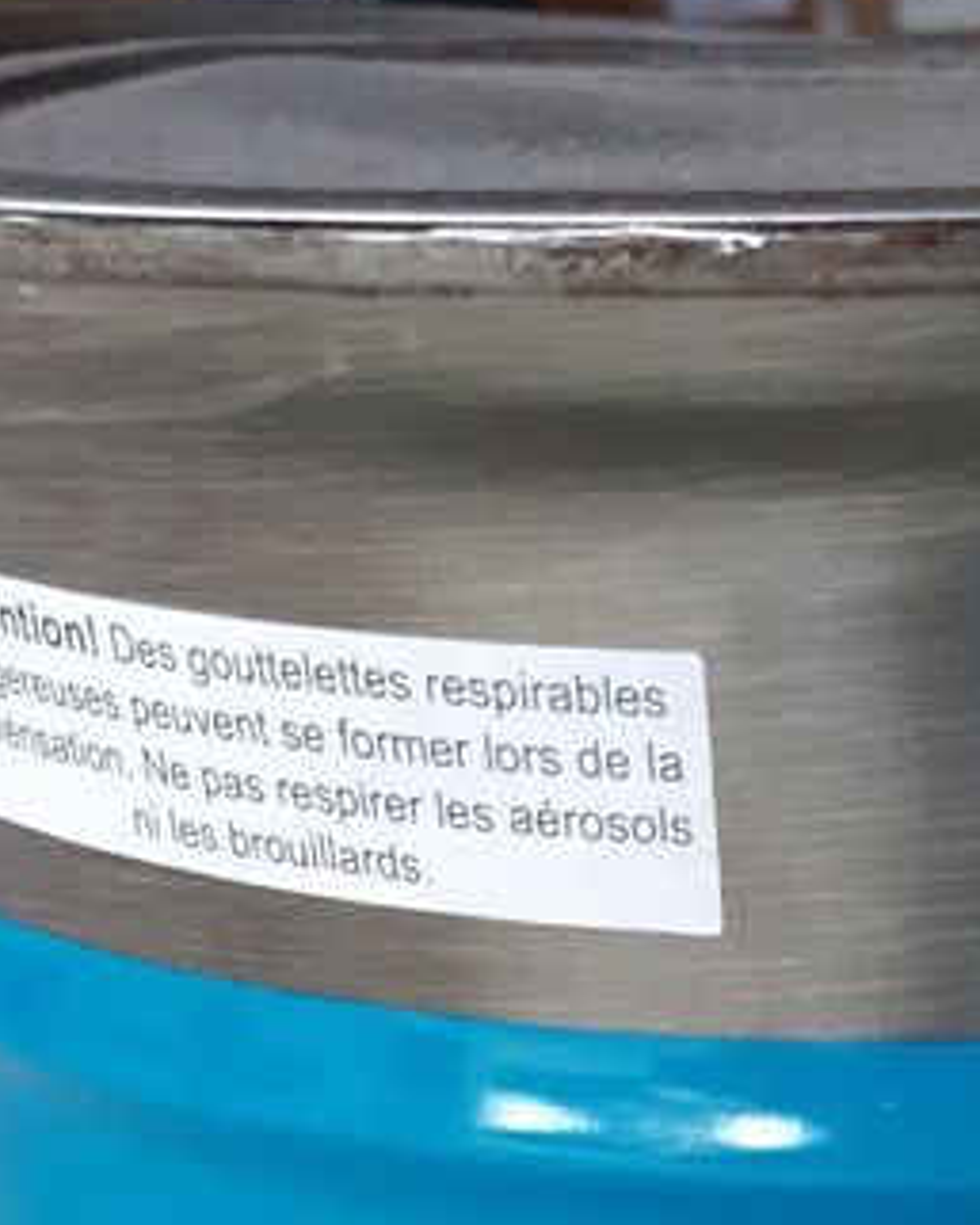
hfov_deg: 18.9
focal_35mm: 79
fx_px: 2863
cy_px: 1851
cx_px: 991
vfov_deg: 20.5
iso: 250
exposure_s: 1/50
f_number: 1.7
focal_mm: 3.92
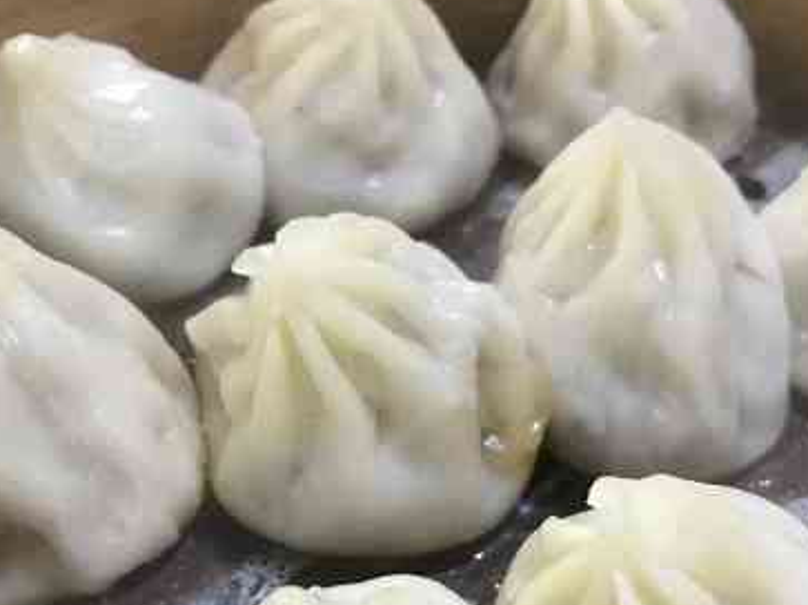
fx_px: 1260
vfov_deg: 26.6
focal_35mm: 54
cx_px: 476
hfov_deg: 35.5
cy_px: 477
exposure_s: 1/17
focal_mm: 3.99
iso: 80
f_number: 1.8
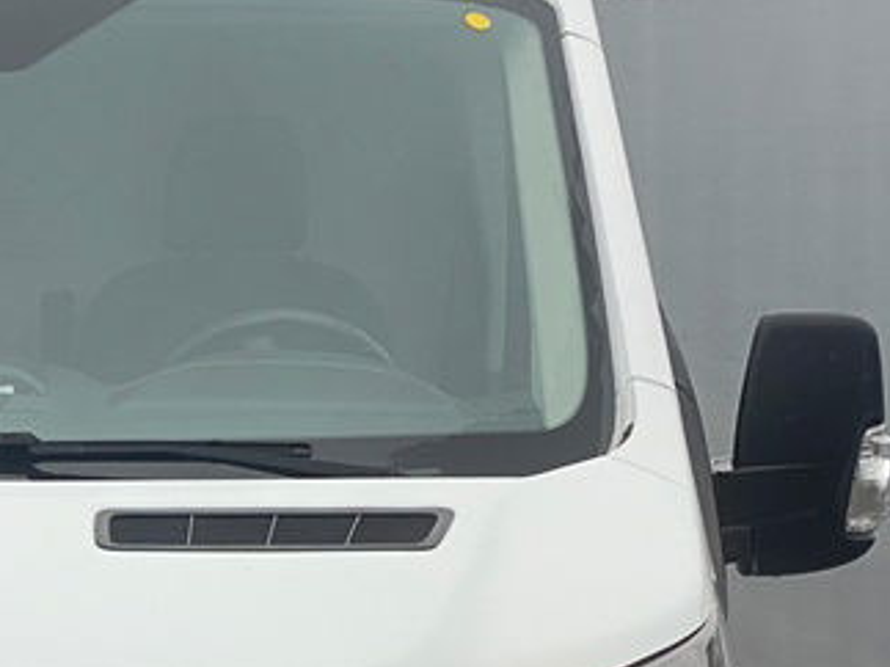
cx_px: -30
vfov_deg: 8.9
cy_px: 637
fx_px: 4241
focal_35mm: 165
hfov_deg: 11.8
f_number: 2
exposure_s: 1/282
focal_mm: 6
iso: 20
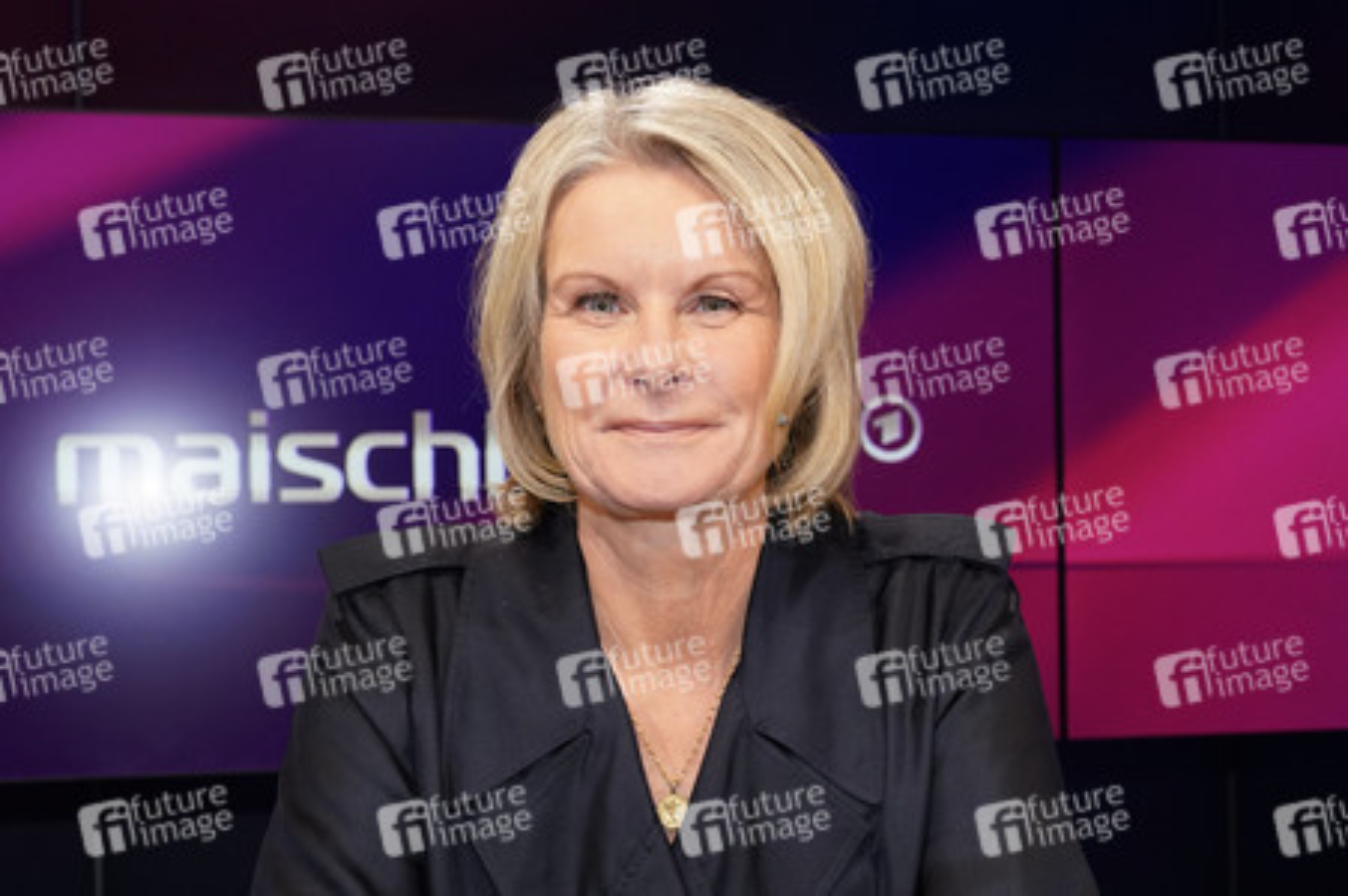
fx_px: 1422
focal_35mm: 38
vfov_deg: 35.0
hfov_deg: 50.7
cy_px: 448
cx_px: 674
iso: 2000
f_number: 5.6
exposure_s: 1/125
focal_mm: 38
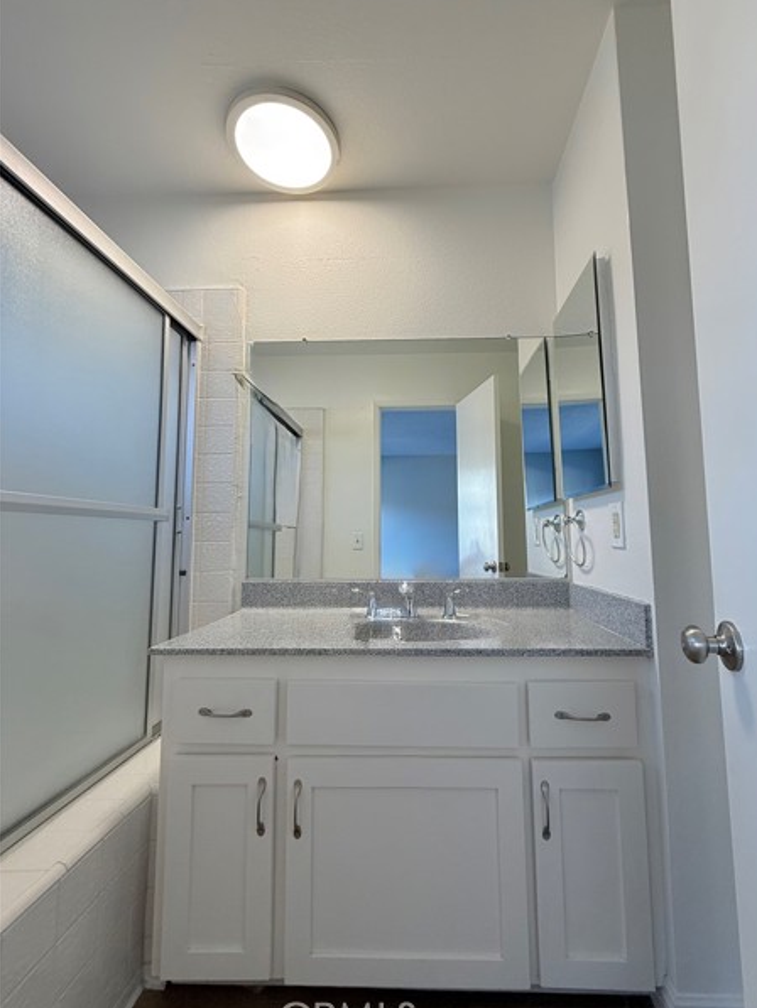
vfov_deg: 98.2
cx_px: 404
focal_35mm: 15
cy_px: 501
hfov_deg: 81.7
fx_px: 437
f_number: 2.2
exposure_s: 1/120
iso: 125
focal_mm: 2.22
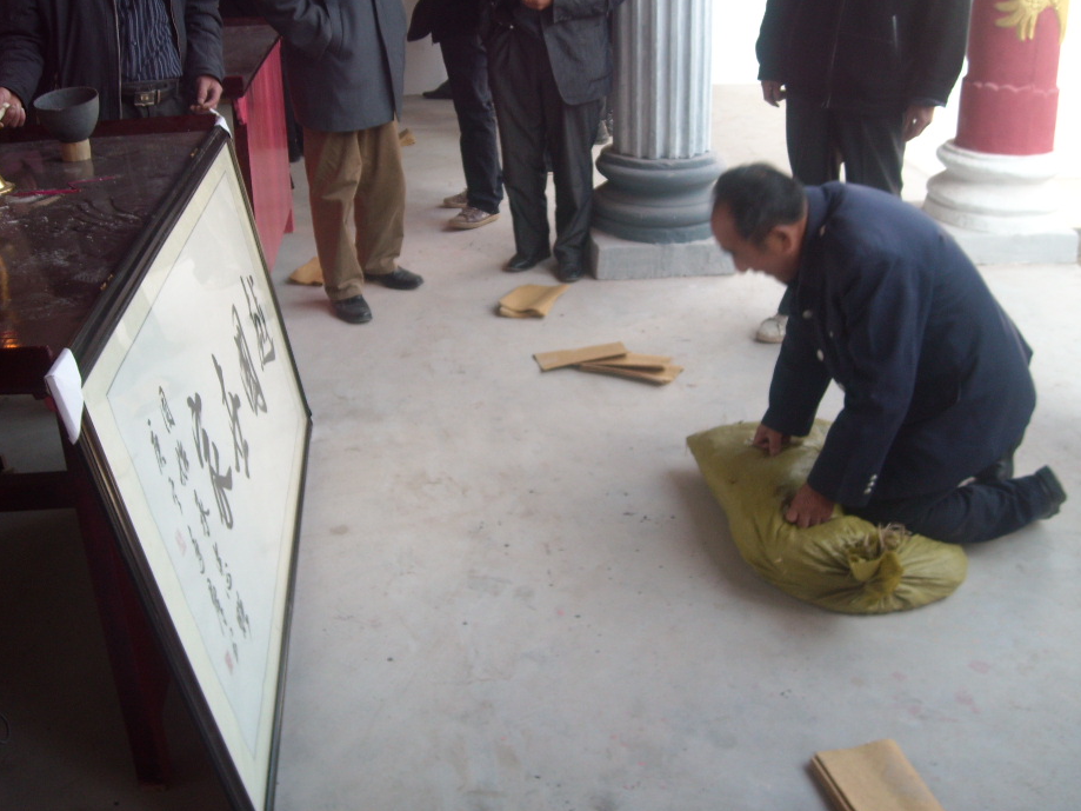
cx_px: 558
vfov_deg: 36.8
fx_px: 1218
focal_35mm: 39
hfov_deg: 47.9
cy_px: 363
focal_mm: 5.7
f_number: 2.8
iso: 100
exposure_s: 1/60
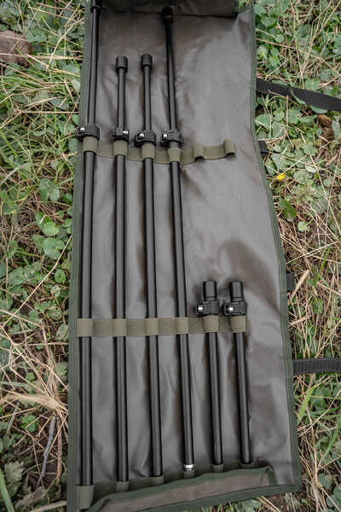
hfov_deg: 53.1
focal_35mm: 24
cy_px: 256
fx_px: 341
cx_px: 170
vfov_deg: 73.7
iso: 100
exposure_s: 1/100
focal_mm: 24
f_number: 4.5
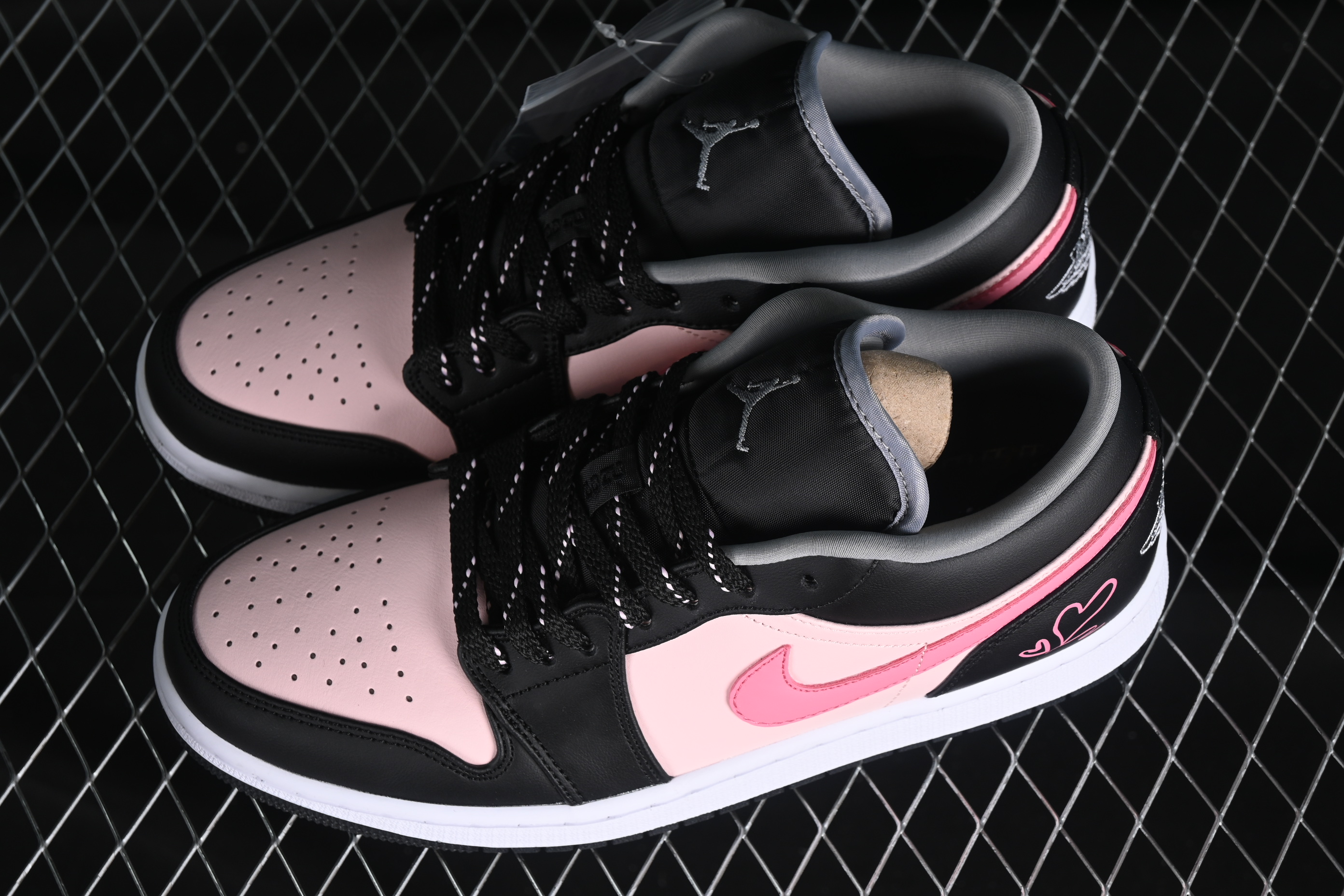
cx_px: 672
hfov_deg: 27.0
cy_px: 448
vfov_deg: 18.2
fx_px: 2800
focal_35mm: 75
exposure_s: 1/60
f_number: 6.3
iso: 160
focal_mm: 50
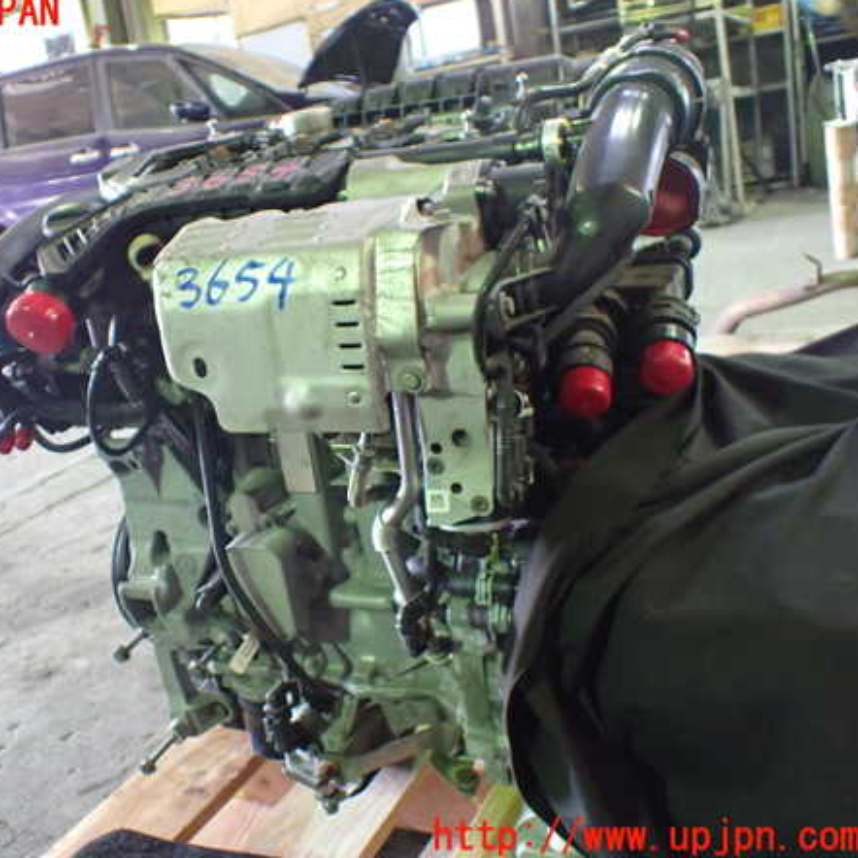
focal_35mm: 36
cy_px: 425
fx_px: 1010
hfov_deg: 45.4
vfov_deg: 46.0
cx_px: 289
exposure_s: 1/40
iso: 800
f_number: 2.3
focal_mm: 5.4
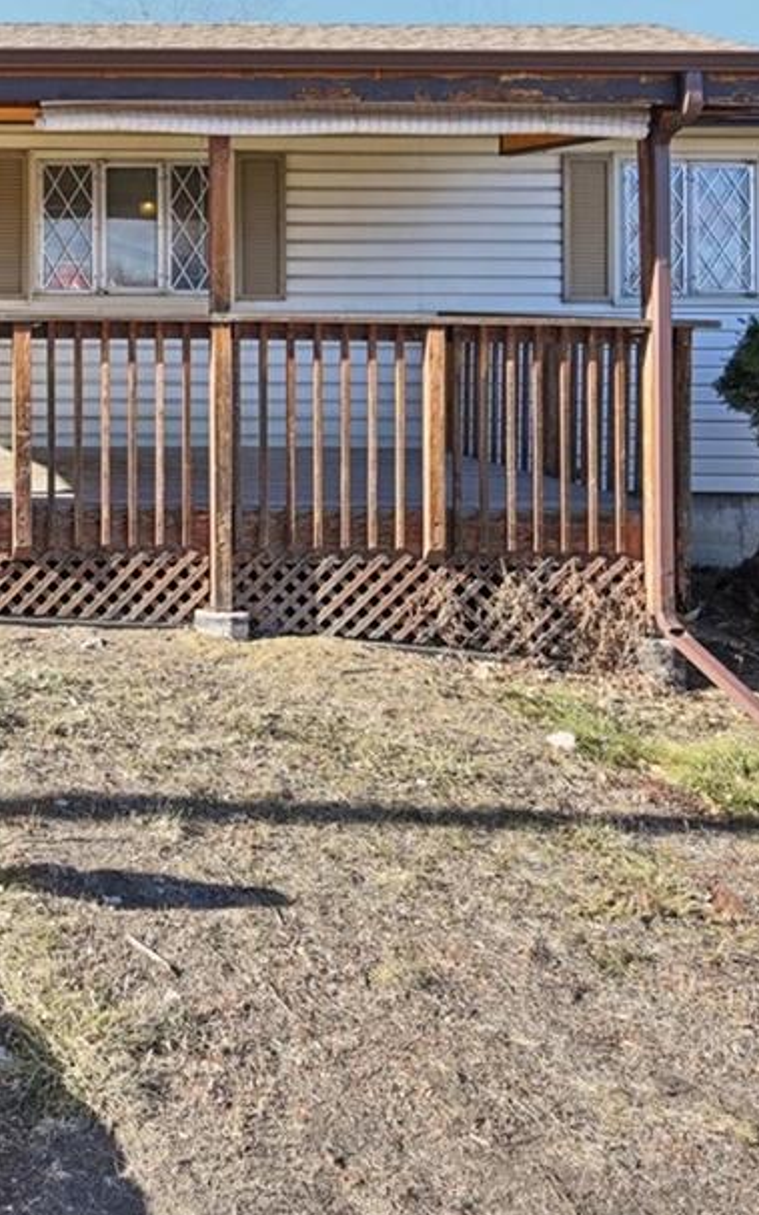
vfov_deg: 43.5
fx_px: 1469
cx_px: -226
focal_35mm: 44
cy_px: 296
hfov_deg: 25.1
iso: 64
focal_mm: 16.5
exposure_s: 1/40
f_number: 8
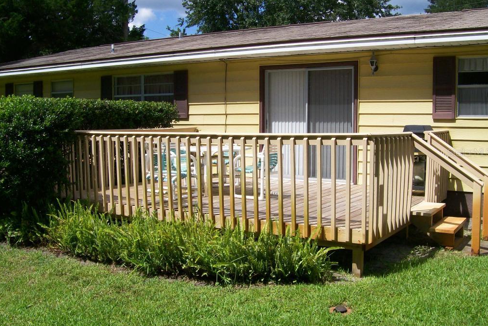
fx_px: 515
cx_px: 246
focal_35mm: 38
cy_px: 152
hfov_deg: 50.7
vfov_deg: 35.1
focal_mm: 6
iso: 80
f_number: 4.8
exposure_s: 1/671
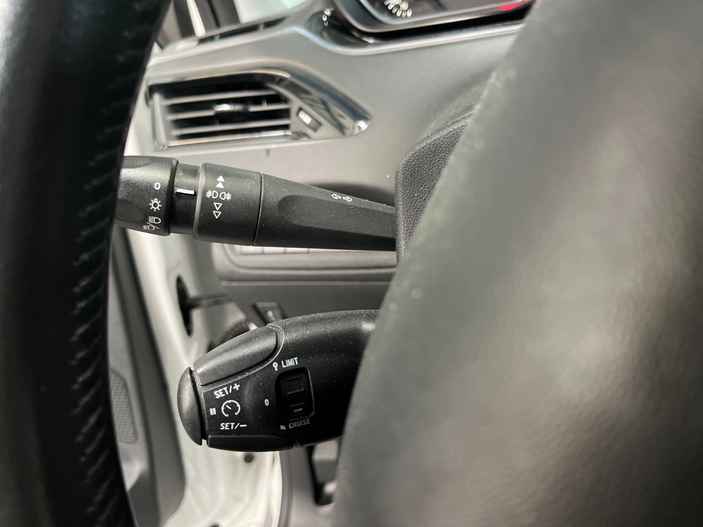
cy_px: 261
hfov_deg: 65.3
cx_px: 359
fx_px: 548
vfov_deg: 51.4
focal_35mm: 27
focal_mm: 5.1
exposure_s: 1/33
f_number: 1.6
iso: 400
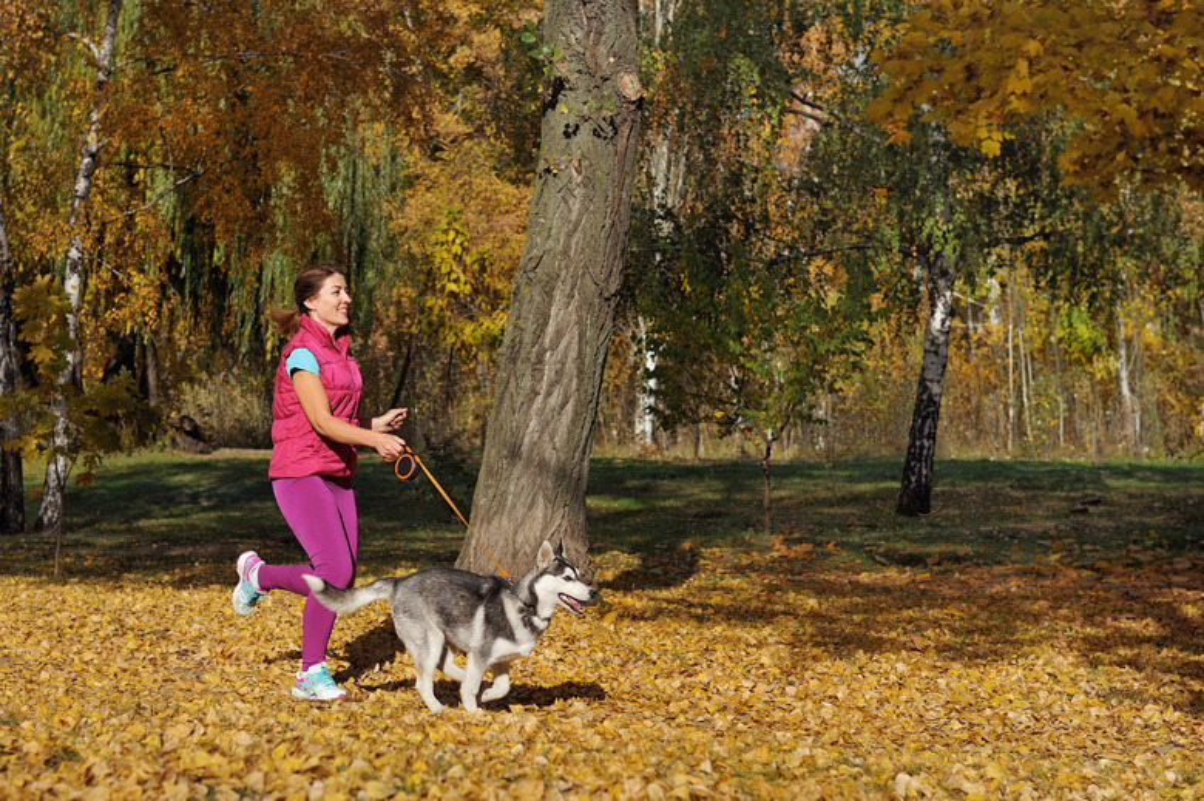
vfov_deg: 19.4
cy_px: 400
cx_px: 602
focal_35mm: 70
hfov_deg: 28.9
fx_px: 2340
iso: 250
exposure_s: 1/1250
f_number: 6.3
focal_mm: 70
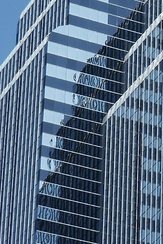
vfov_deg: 7.6
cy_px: 58
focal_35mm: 271
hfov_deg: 5.0
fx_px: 1842
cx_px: 204
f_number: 8
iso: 64
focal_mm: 23.84
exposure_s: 1/180
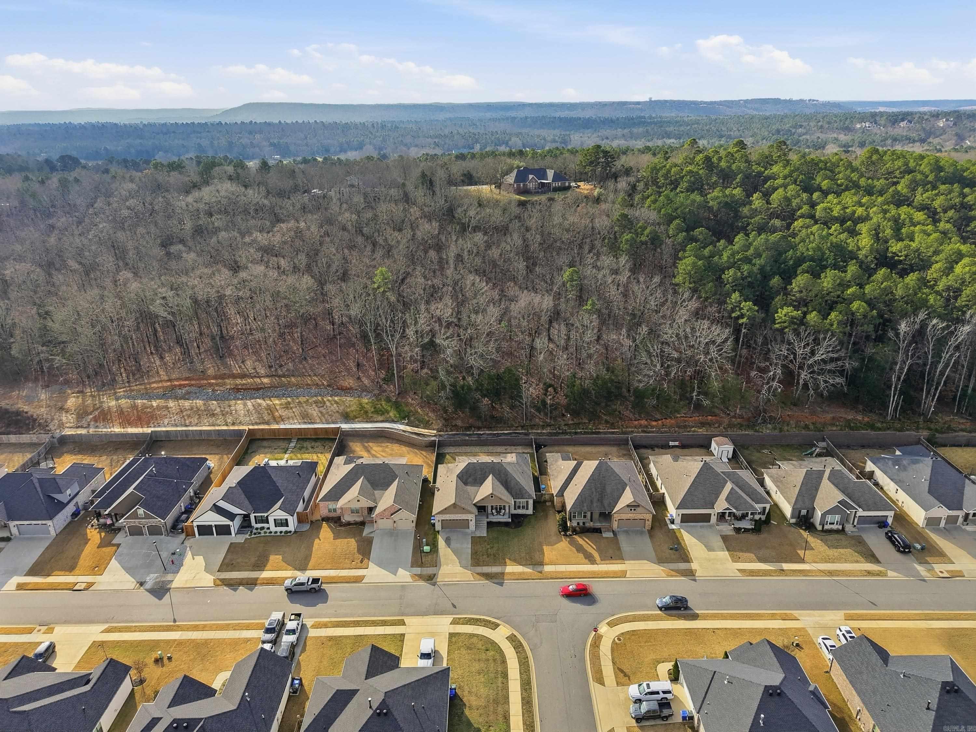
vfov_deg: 56.8
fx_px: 677
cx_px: 488
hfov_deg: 71.6
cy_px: 366
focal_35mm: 24
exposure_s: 1/6400
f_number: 1.8
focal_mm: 8.7
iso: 410
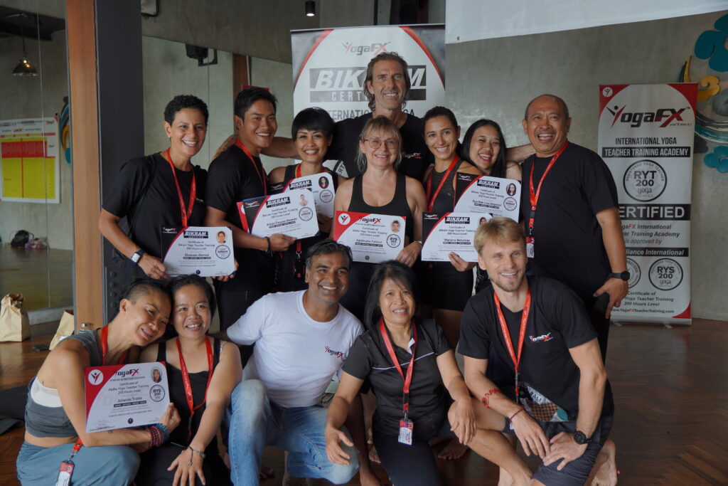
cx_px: 364
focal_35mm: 36
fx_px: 728
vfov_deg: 36.9
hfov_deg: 53.1
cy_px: 243
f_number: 2.8
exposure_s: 1/90
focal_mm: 24
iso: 100
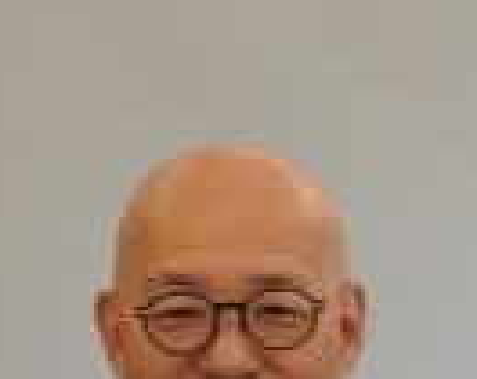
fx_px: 10550
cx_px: 567
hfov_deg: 2.6
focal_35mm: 749
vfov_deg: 2.1
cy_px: 610
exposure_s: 1/160
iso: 2000
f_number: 4
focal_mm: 105
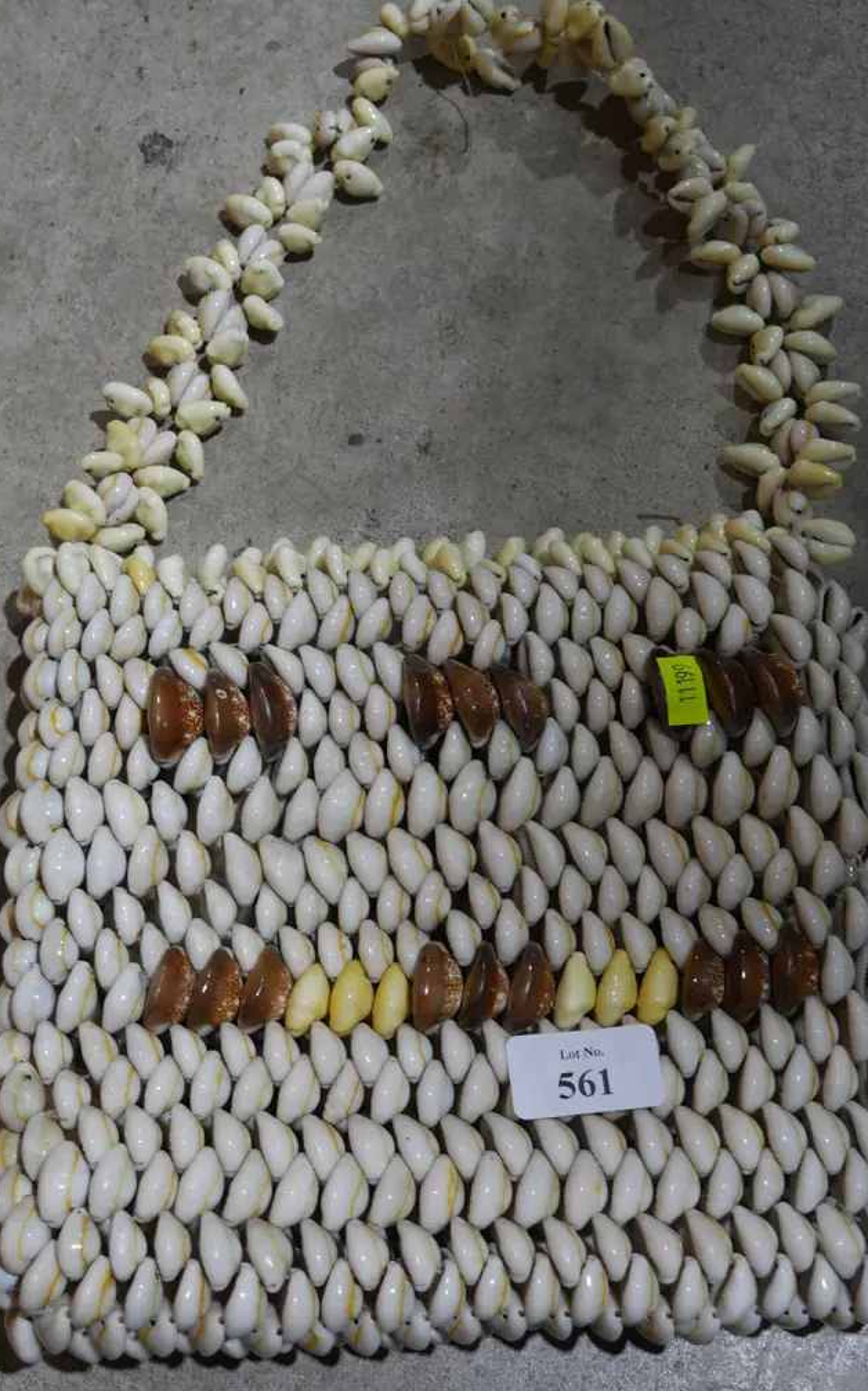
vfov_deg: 37.5
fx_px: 2046
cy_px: 686
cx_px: 382
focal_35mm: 54
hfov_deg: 23.9
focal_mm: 25
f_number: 5.3
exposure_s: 1/60
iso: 320
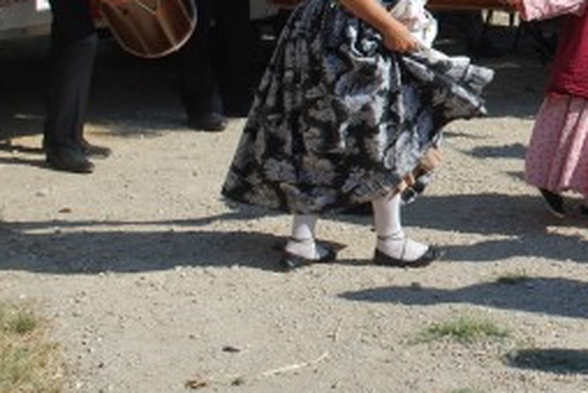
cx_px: 692
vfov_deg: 12.8
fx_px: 1733
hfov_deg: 18.3
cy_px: -3
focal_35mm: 106
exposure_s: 1/200
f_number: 7.1
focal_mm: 28
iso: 100
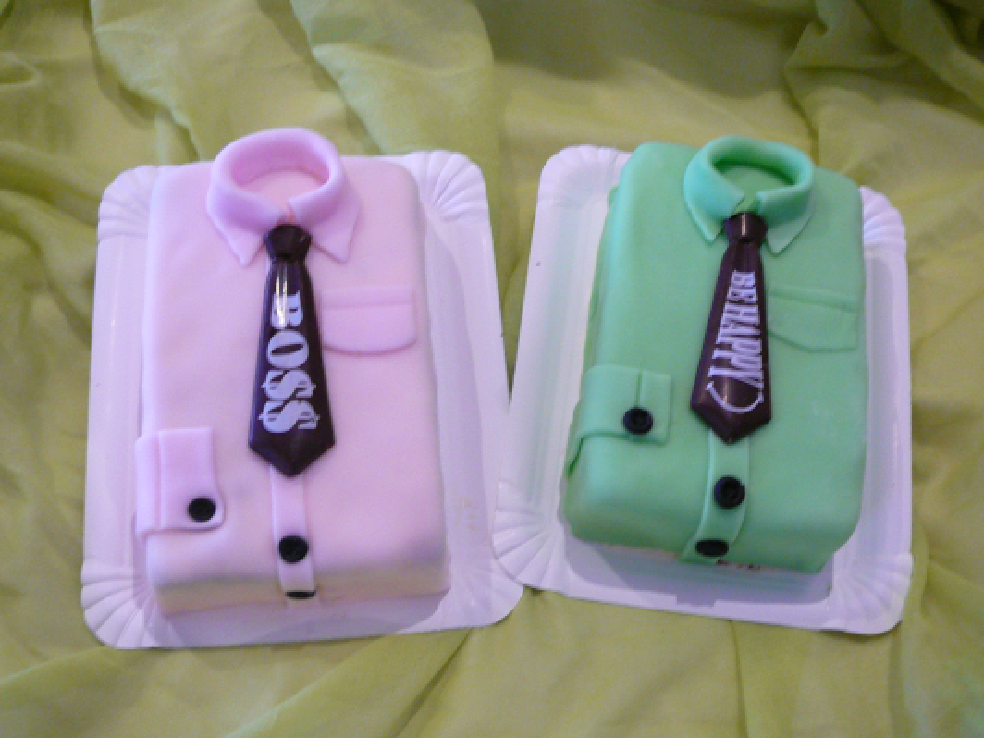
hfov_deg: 45.8
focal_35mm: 41
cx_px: 492
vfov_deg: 35.1
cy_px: 369
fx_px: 1165
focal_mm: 6.1
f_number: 3.1
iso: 200
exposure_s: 1/10
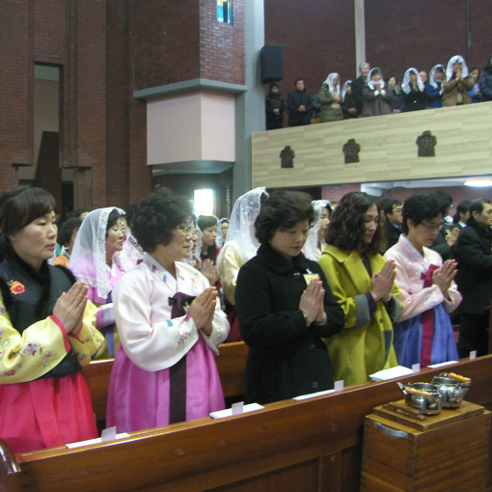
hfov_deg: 47.7
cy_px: 248
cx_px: 164
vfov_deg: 48.4
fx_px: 547
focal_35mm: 34
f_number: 2.2
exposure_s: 1/8
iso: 100
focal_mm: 7.4
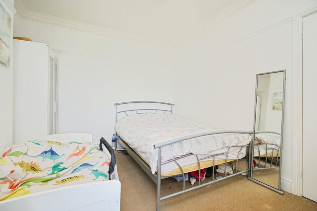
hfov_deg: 96.7
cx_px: 158
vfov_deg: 73.8
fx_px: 141
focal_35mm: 16
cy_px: 106
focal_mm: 16
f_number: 7.1
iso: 2000
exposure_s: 1/80
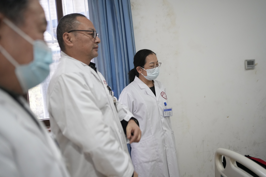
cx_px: 133
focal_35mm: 35
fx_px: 259
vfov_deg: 37.9
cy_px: 88
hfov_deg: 54.4
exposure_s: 1/100
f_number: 2.8
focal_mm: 35
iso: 3200
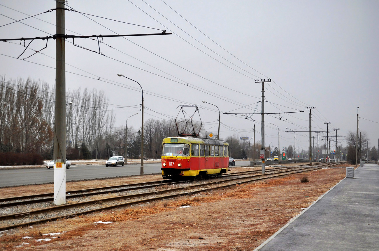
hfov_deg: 37.9
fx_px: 552
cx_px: 190
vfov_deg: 25.7
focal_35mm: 52
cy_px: 126
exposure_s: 1/250
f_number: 5.6
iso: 280
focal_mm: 35
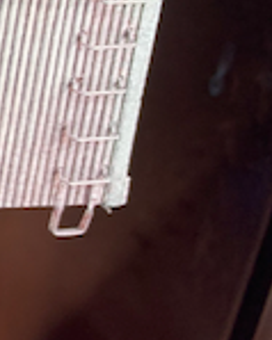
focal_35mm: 109
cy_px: 23
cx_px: -441
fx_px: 1098
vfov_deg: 17.3
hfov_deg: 11.1
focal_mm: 4.25
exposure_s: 1/64
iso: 25
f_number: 1.8
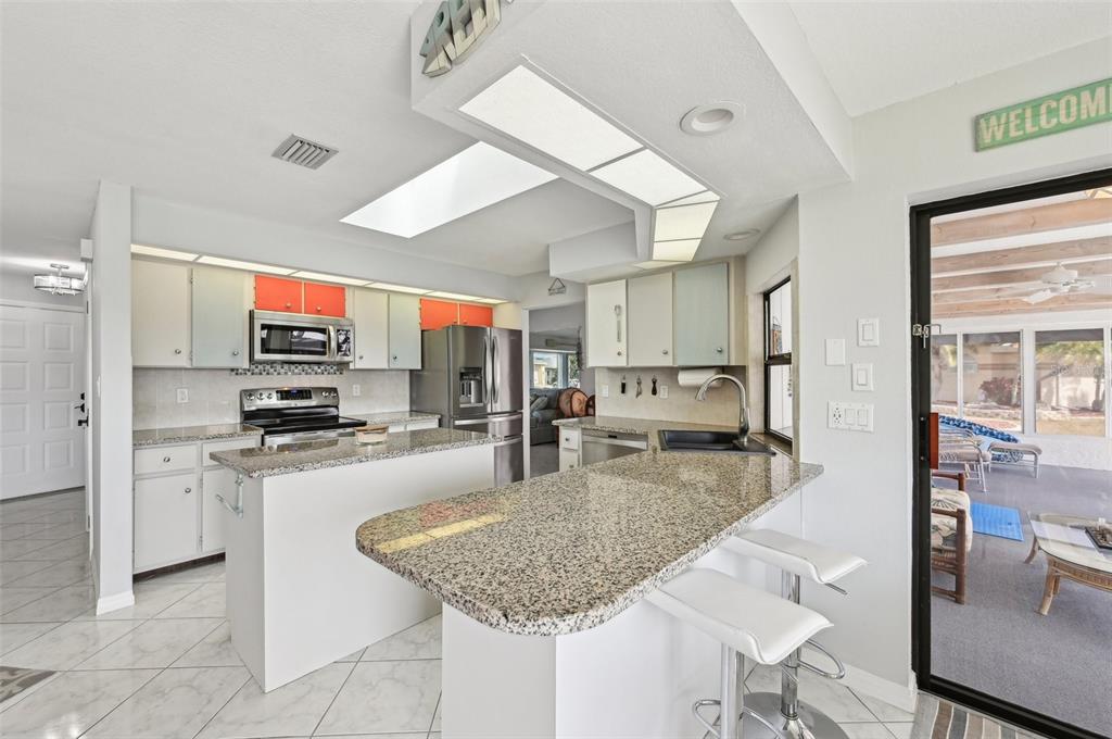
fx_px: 432
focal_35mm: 14
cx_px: 556
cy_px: 370
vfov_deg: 81.1
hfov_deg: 104.3
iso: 400
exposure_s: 1/125
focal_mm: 14
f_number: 8
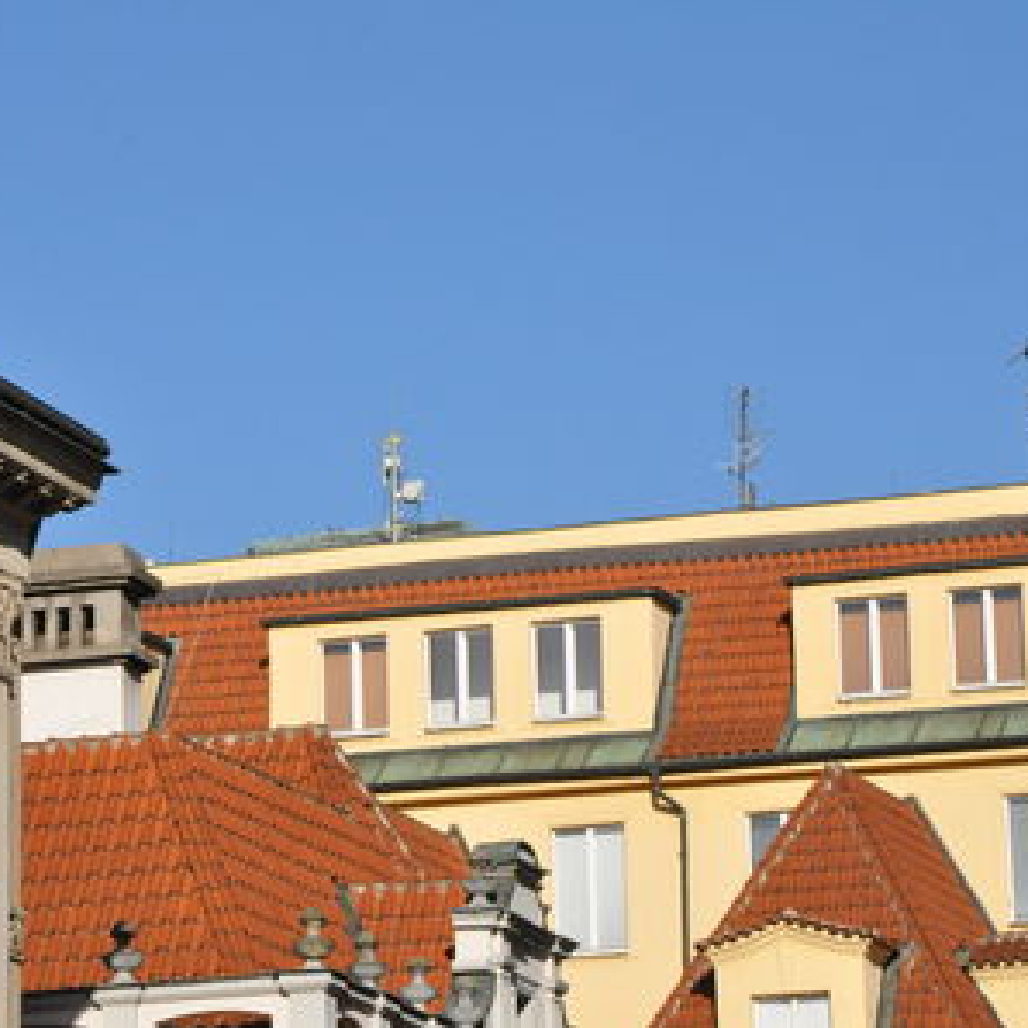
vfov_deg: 8.6
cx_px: 450
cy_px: 514
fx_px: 6809
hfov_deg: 8.6
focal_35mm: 203
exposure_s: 1/1250
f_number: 18
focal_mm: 105
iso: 1600
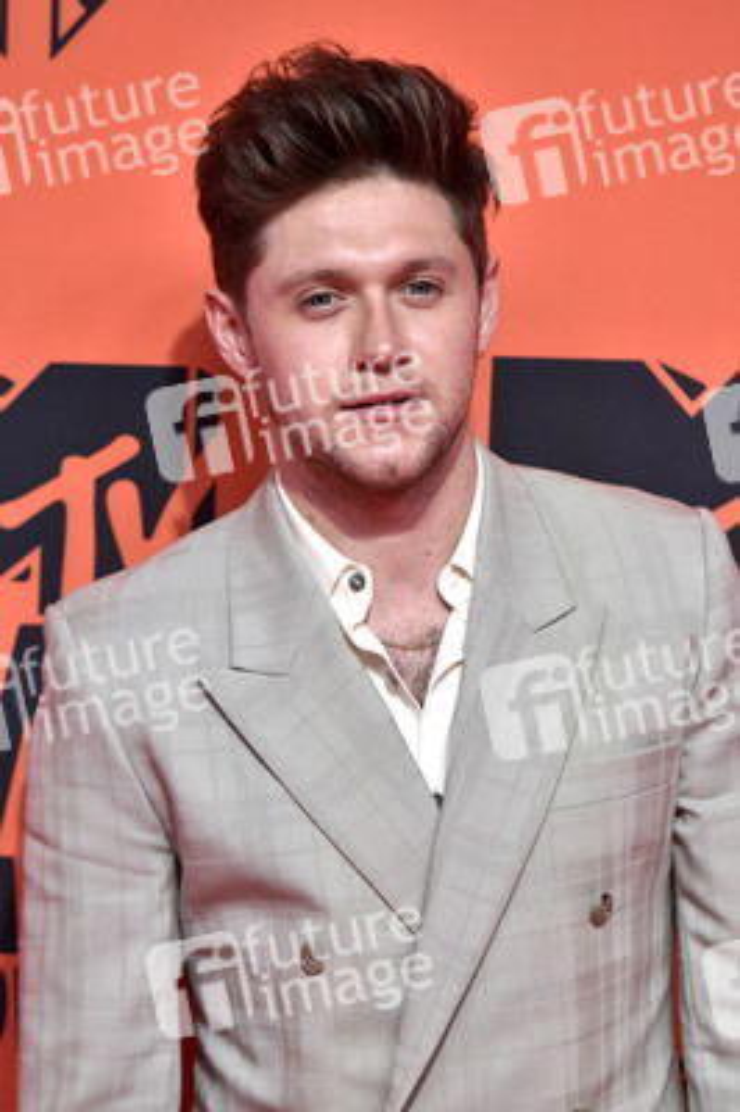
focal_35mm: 200
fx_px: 6177
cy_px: 556
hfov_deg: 6.9
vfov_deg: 10.3
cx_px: 370
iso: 2000
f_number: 4.5
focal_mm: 200
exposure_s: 1/250
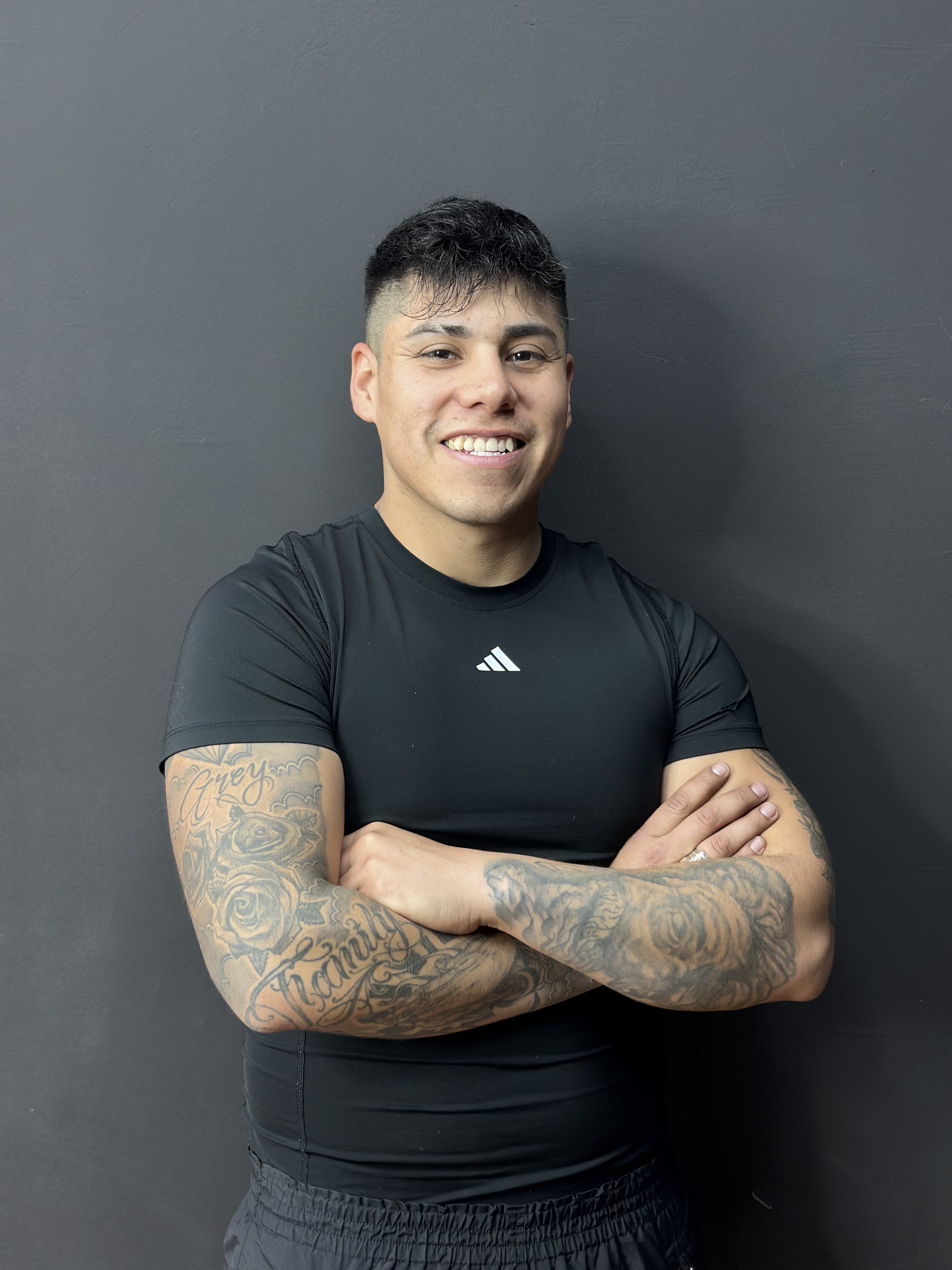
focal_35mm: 48
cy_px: 635
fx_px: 1760
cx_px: 476
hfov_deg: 30.3
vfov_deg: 39.7
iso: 80
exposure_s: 1/50
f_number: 1.78
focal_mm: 6.86
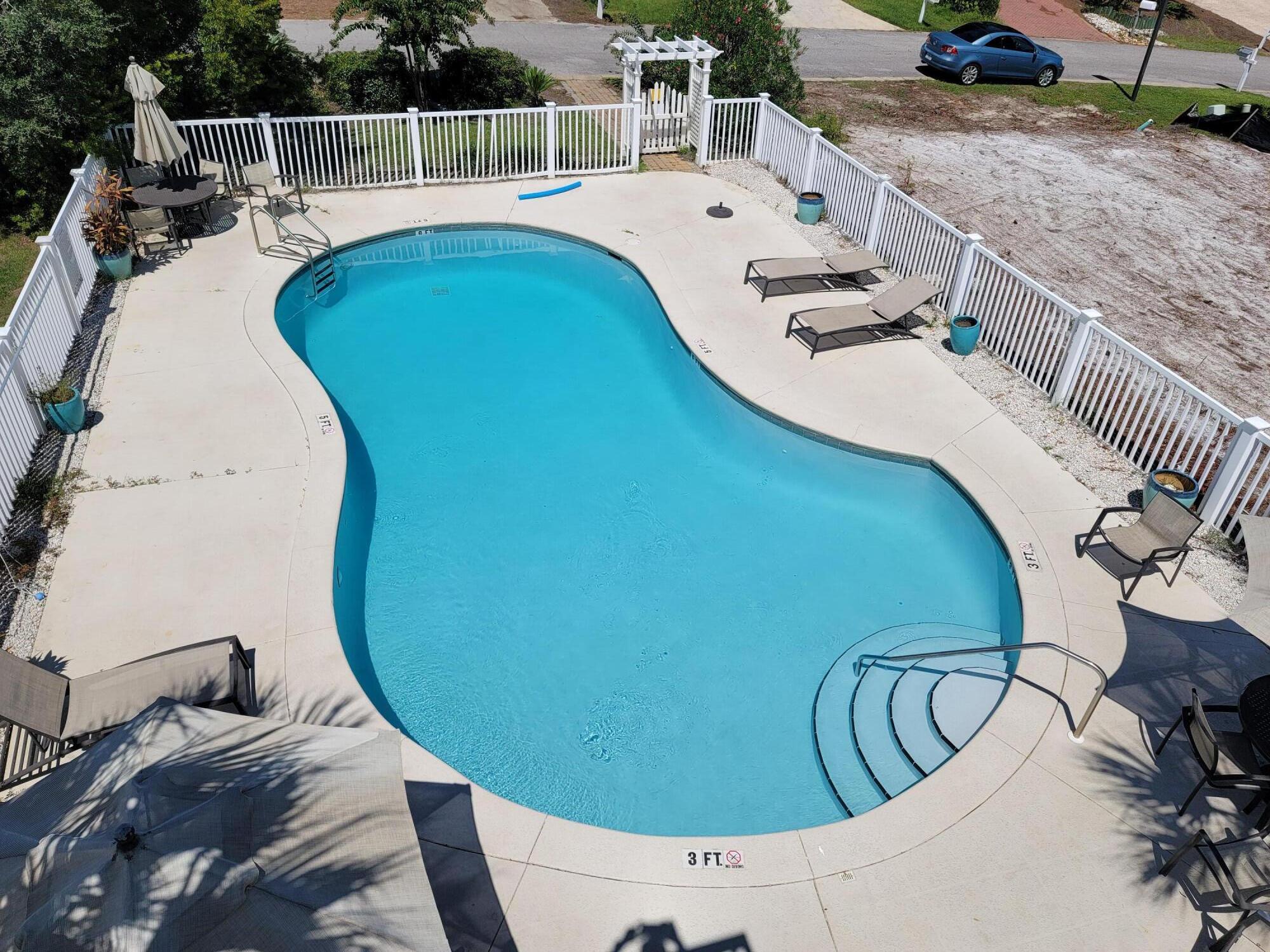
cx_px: 635
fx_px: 917
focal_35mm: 25
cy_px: 476
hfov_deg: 69.4
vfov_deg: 54.9
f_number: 1.8
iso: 20
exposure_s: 1/2157
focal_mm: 7
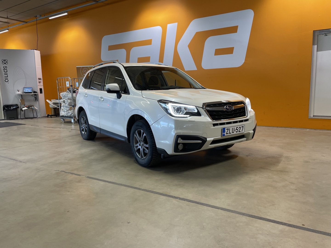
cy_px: 124
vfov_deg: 53.1
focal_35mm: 26
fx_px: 249
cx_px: 166
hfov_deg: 67.3
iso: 80
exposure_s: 1/112
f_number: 1.6
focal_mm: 4.2
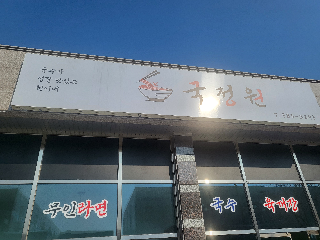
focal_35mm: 26
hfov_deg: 67.3
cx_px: 160
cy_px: 120
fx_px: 240
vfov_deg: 53.1
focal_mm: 4.25
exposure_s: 1/4900
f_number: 1.8
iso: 50
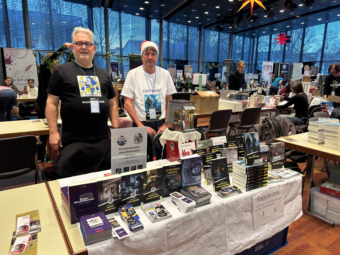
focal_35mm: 26
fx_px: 255
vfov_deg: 53.1
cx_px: 170
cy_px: 128
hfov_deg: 67.3
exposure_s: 1/50
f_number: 1.5
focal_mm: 5.7
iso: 125
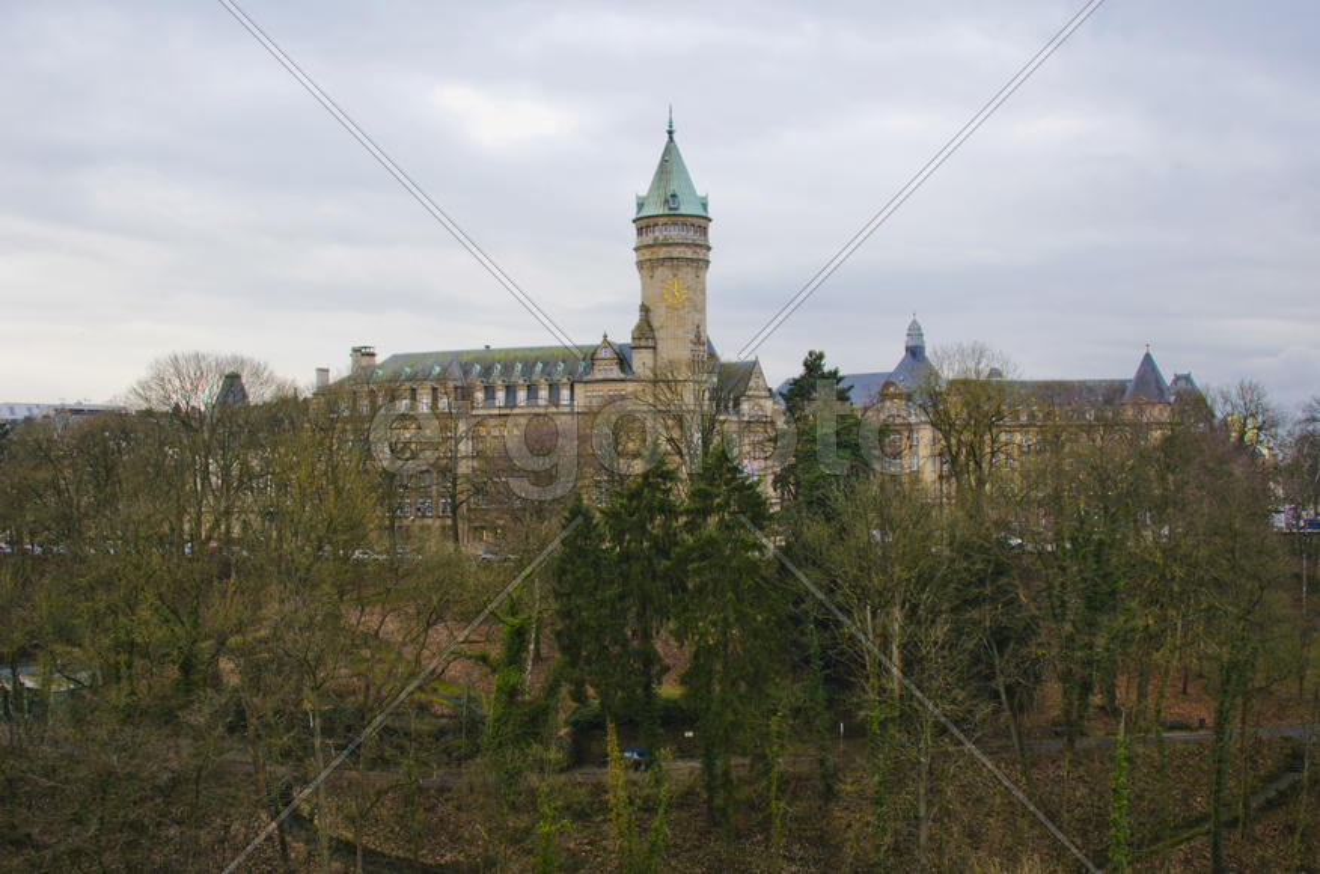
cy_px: 437
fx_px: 1537
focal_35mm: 42
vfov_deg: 31.7
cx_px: 660
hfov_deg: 46.5
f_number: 3.5
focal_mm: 28
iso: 250
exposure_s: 1/180
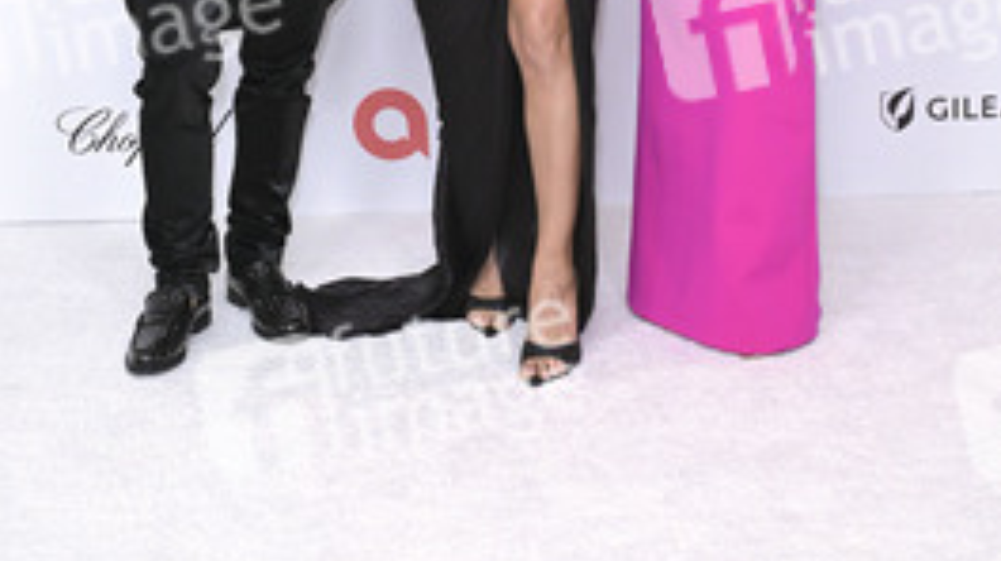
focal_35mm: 73
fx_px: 1936
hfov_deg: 29.0
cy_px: -178
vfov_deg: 15.6
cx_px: 500
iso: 2000
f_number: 5.6
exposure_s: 1/250
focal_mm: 46
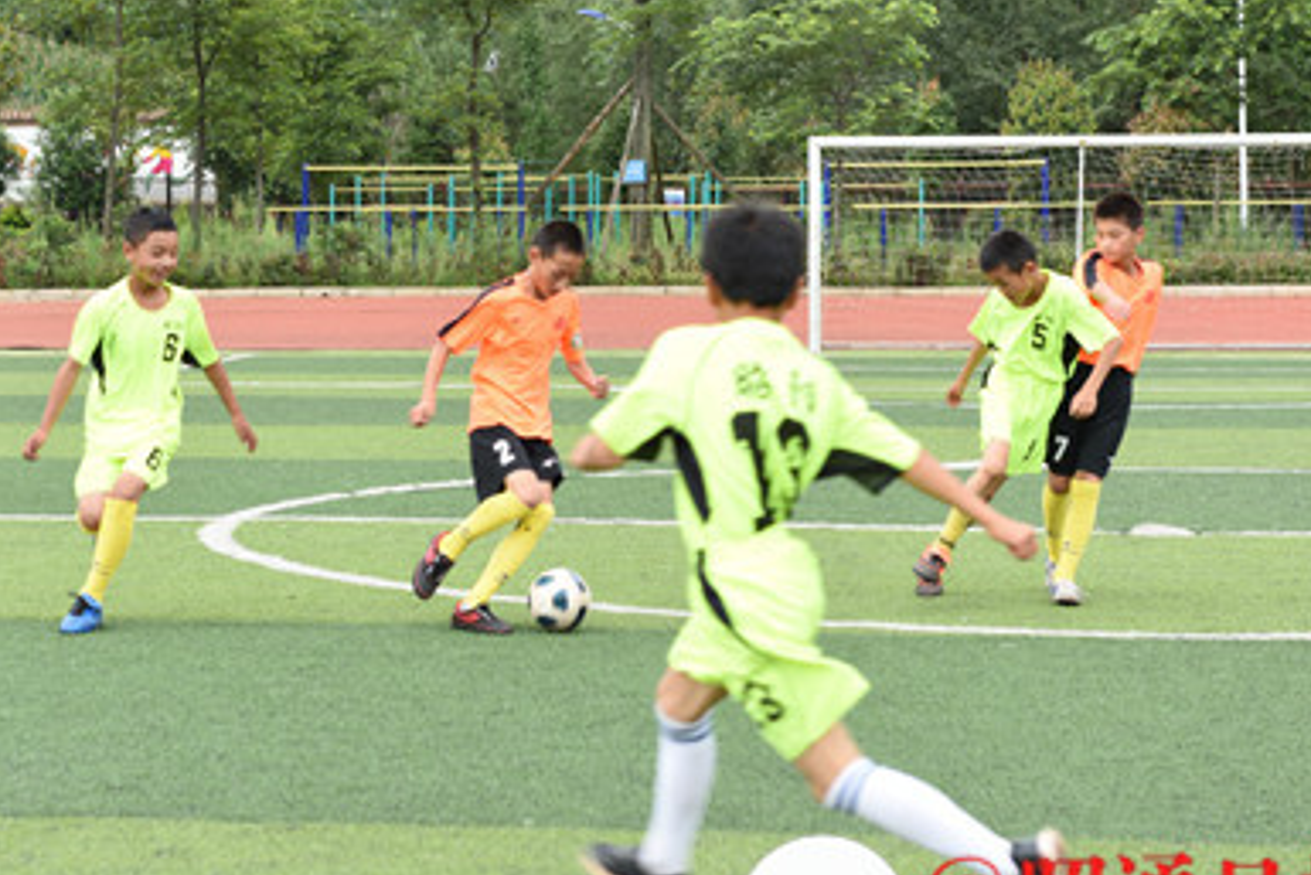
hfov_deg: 18.7
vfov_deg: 12.6
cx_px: 518
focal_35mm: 109
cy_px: 340
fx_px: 3971
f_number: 4.5
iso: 64
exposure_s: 1/160
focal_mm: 70
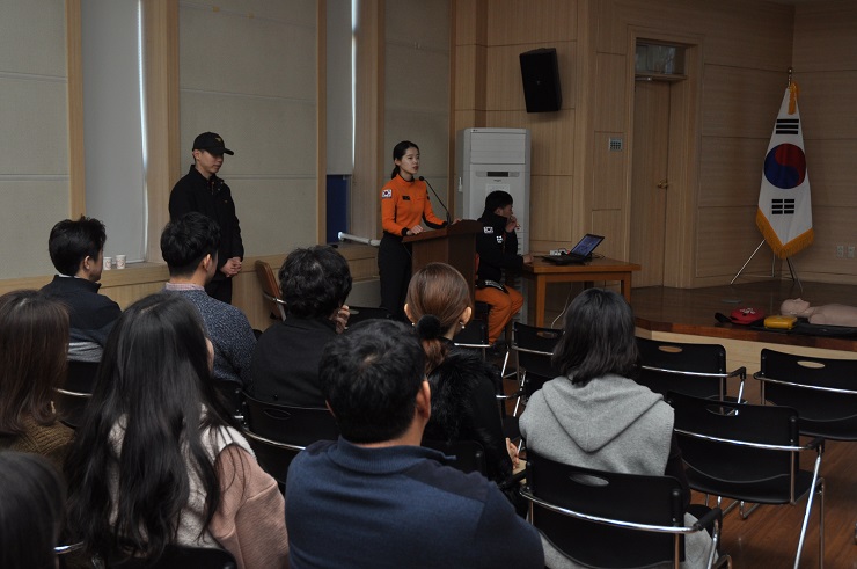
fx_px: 963
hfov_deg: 48.0
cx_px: 428
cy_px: 284
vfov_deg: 32.9
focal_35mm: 40
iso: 400
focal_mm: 27
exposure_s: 1/60
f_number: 5
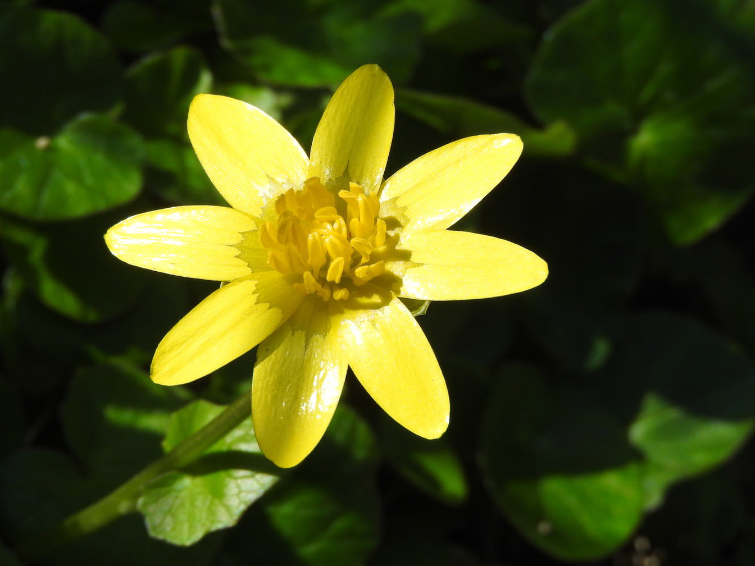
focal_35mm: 125
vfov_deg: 11.9
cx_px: 383
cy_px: 254
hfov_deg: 15.8
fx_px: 2726
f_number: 4.8
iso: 100
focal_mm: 18.8
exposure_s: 1/800
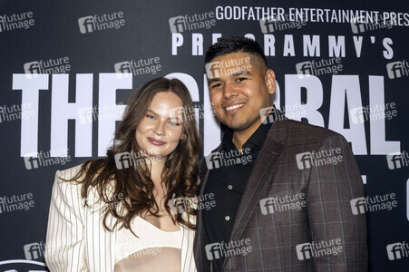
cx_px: 204
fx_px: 556
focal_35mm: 49
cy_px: 136
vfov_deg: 27.5
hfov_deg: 40.4
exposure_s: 1/200
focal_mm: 49
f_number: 5.6
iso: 800
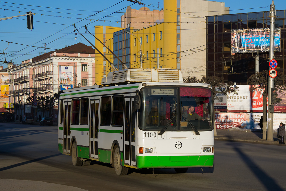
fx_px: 620
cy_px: 96
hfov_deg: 26.0
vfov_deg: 17.5
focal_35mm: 78
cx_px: 143
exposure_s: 1/1000
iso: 400
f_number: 8
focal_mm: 52
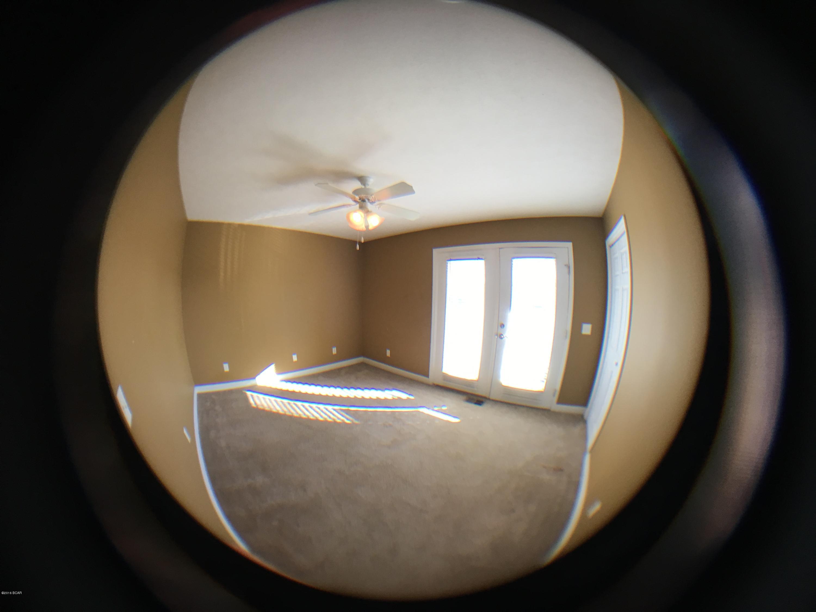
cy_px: 306
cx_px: 408
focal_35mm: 29
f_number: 2.2
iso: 32
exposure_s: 1/40
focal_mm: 4.15
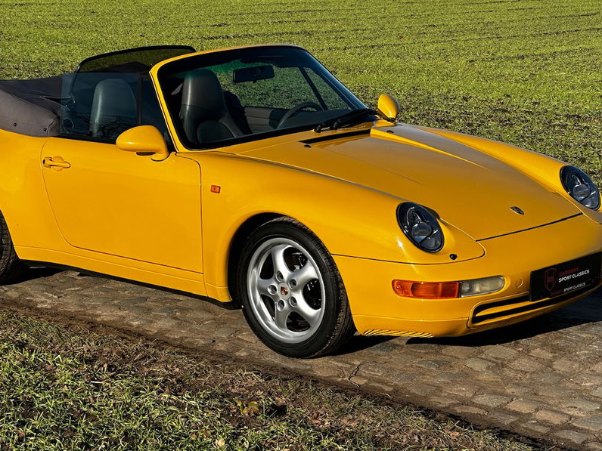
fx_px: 1722
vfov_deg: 14.9
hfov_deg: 19.8
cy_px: 242
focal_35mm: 99
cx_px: 264
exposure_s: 1/763
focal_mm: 9
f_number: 2.8
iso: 32
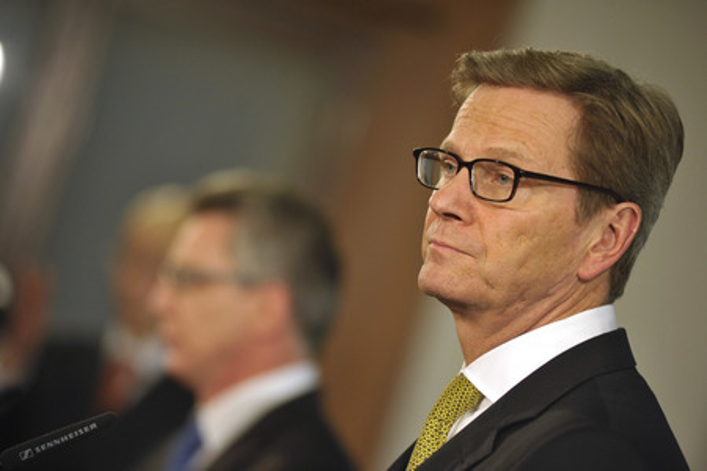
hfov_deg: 11.1
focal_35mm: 185
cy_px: 236
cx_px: 354
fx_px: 3633
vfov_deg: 7.4
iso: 1250
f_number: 3.2
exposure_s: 1/400
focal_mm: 185
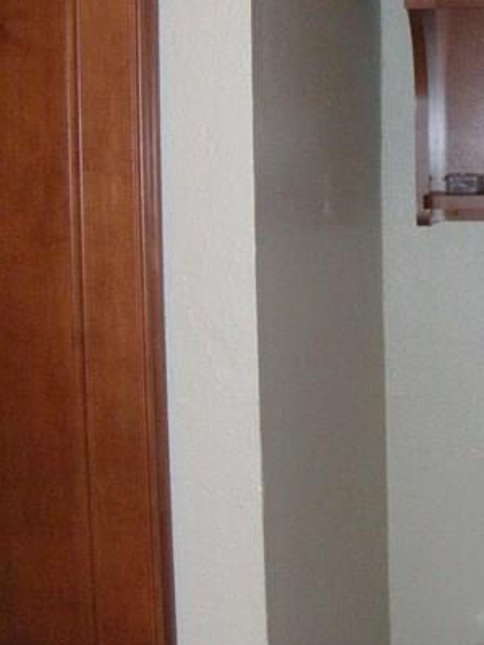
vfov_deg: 21.6
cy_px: 199
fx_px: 1676
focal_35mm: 90
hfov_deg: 15.8
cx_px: 588
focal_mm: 5.9
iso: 400
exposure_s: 1/60
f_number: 3.8
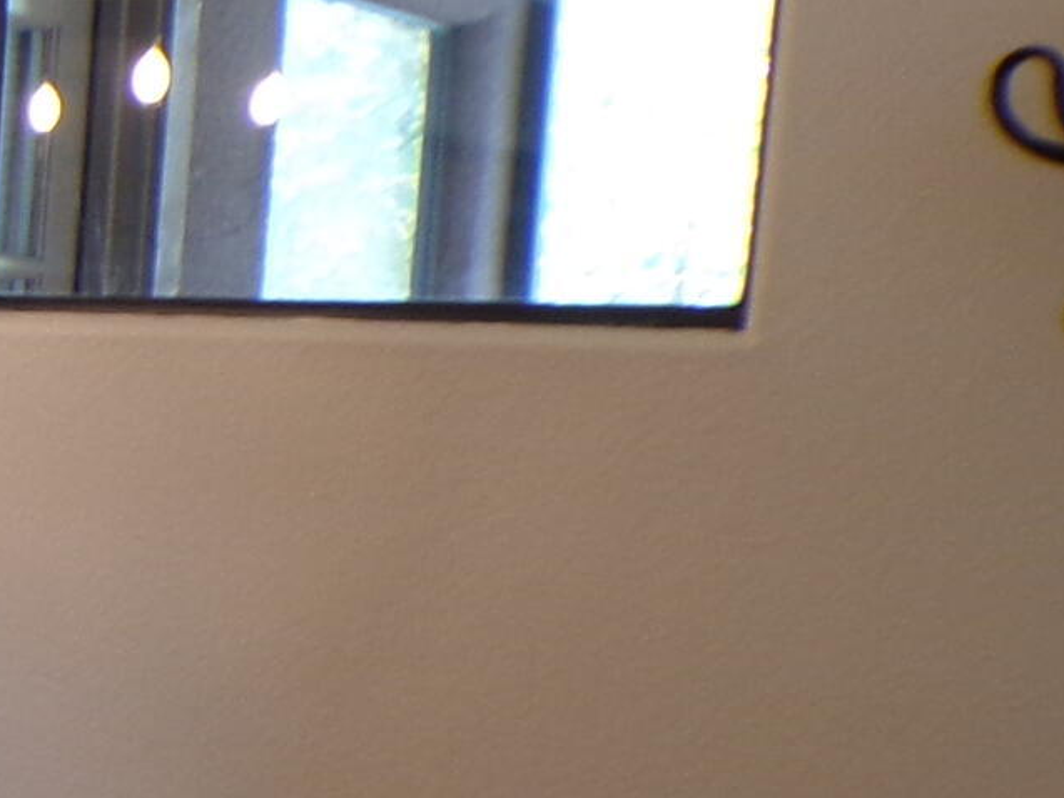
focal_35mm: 113
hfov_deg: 14.4
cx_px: -1069
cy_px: 875
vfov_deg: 12.9
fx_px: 3474
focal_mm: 4.3
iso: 147
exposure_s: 1/34
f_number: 3
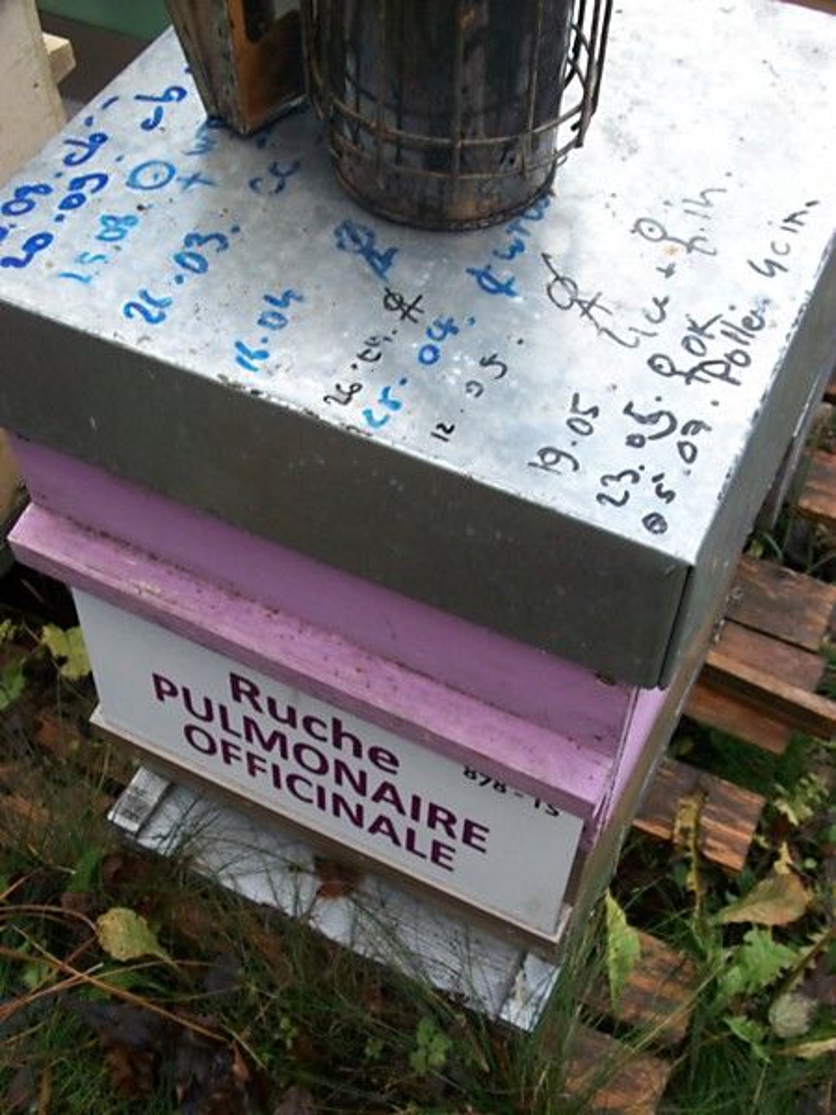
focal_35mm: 40
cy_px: 558
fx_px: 1288
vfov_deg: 46.8
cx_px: 418
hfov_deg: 36.0
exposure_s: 1/125
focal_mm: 7.1
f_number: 3.2
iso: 80
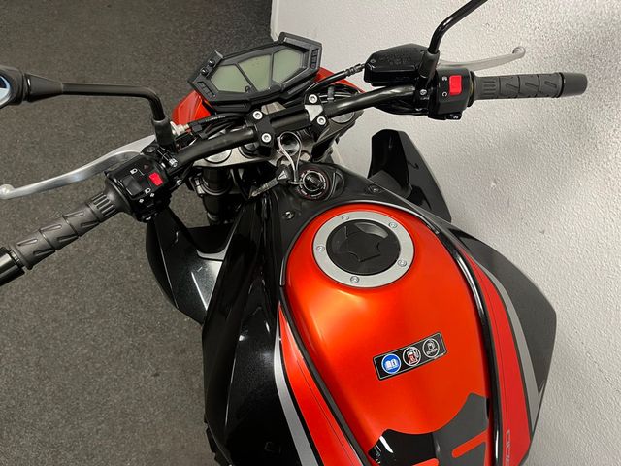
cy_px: 233
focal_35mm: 26
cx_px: 310
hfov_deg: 67.3
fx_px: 466
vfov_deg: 53.1
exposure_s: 1/50
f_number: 1.6
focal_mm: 5.1
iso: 160
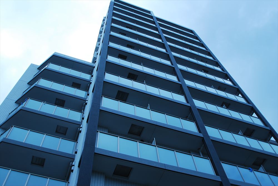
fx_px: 278
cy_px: 93
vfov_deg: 37.0
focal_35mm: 36
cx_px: 139
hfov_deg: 53.1
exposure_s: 1/500
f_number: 4.5
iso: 100
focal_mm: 24
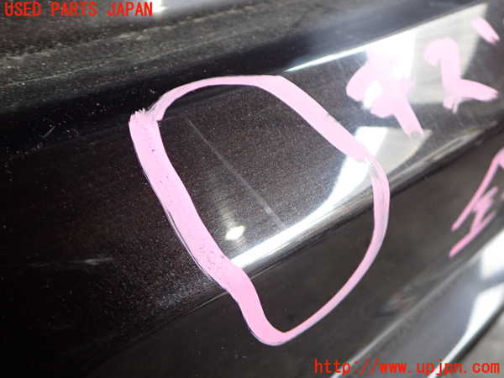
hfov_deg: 60.0
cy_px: 189
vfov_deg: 46.8
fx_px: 437
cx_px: 252
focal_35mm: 30
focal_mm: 5.4
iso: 250
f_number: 2.3
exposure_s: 1/30
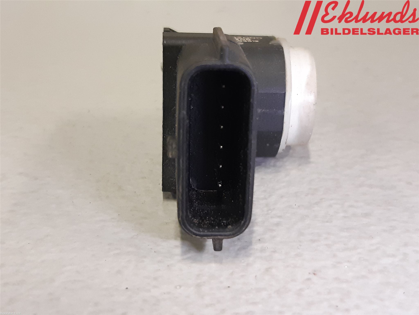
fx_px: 315
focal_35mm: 26
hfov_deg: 67.3
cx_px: 210
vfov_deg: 53.1
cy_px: 158
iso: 200
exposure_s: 1/60
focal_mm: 3.93
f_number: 1.7
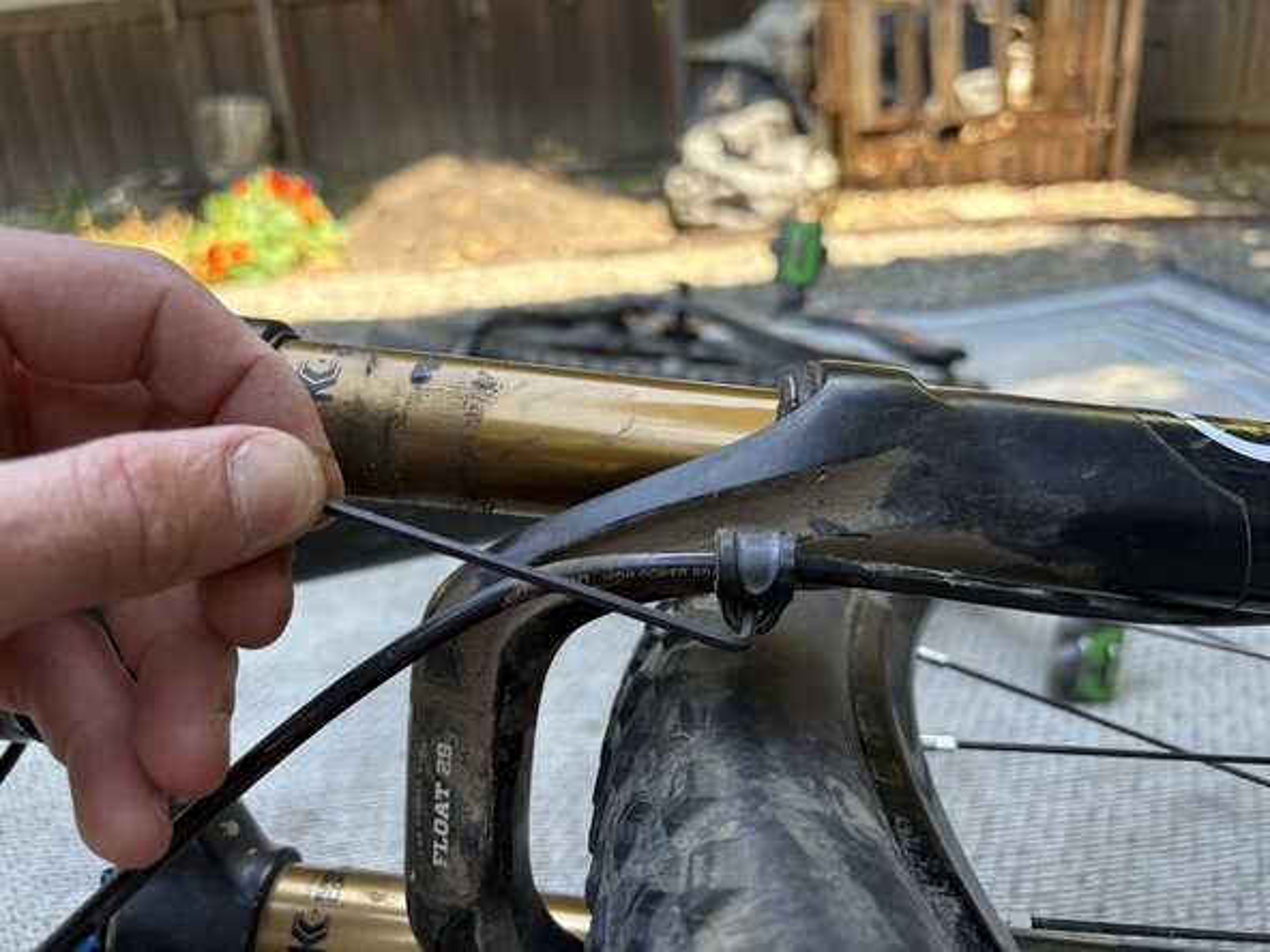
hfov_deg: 67.3
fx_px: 954
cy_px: 476
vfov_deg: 53.1
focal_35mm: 26
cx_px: 635
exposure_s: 1/233
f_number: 1.6
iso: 64
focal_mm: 5.96
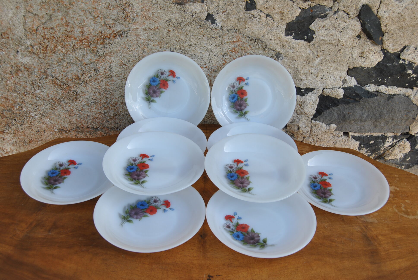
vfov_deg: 37.0
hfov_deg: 53.1
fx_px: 418
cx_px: 209
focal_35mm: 36
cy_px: 140
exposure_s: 1/160
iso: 100
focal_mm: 24
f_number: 6.3
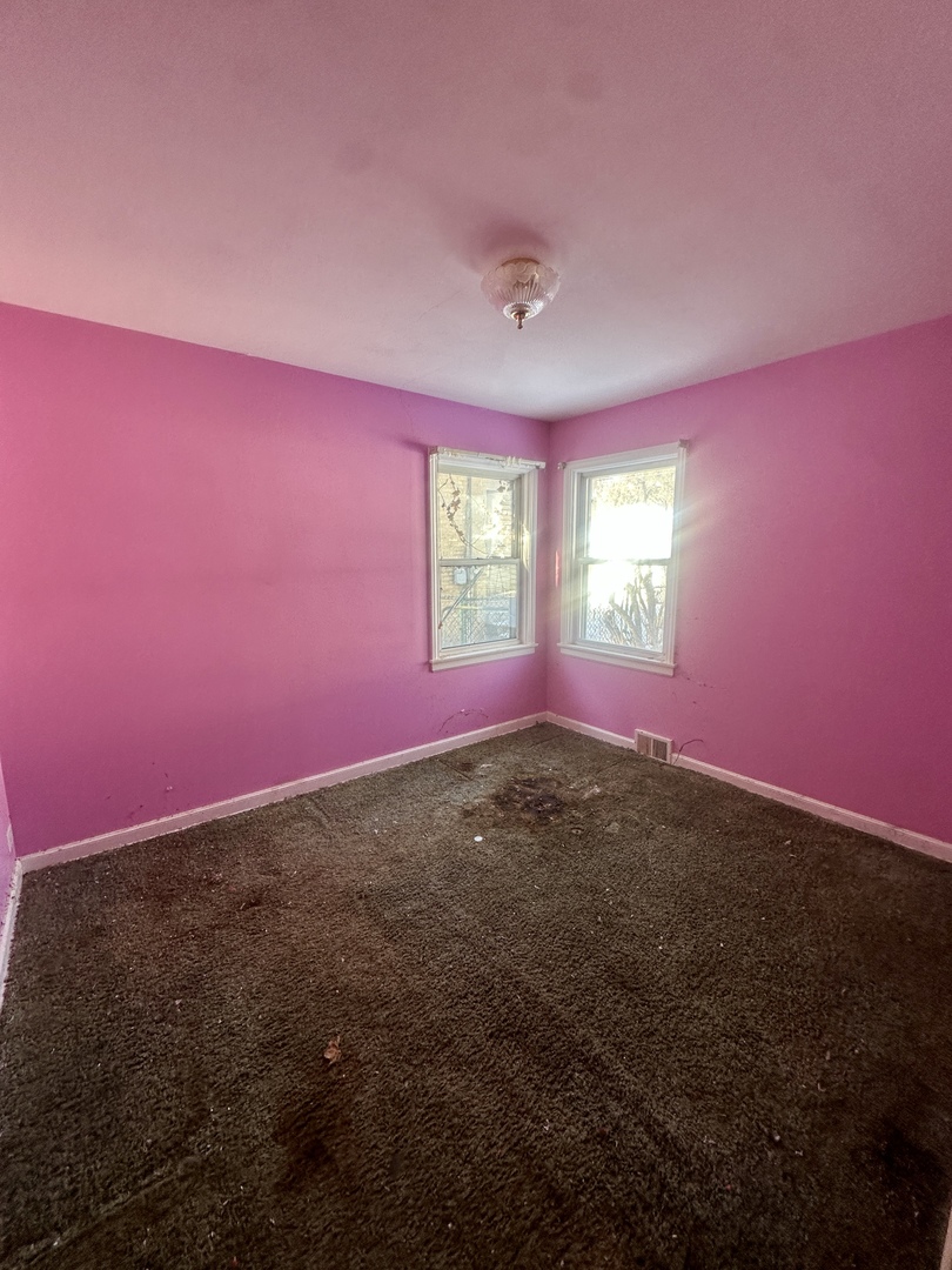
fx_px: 513
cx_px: 476
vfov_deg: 102.1
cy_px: 635
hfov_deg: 85.7
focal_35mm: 14
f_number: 2.2
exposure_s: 1/99
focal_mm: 2.22
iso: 100
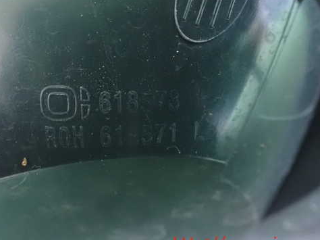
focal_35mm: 38
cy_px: 100
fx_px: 351
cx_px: 124
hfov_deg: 48.6
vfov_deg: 37.6
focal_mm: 5.4
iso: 1600
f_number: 2.3
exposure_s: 1/30
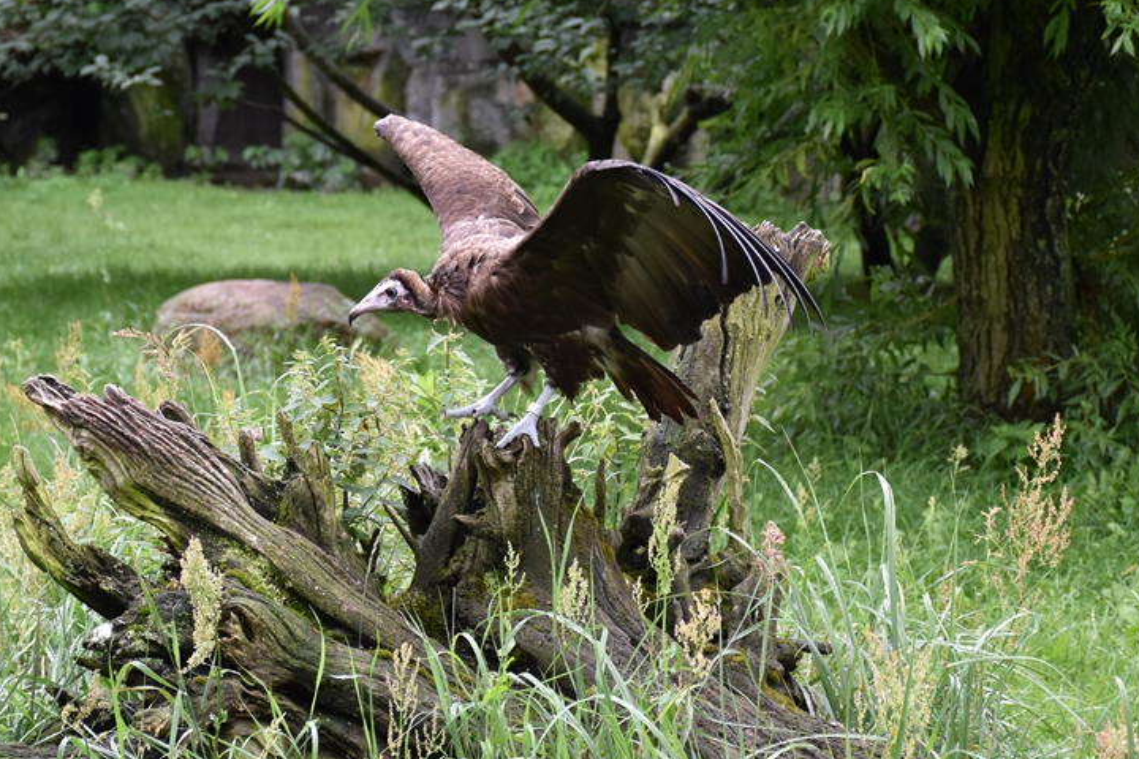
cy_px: 263
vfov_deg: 10.7
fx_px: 4049
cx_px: 399
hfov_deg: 16.0
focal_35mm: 128
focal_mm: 60
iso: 800
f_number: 5
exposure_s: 1/250
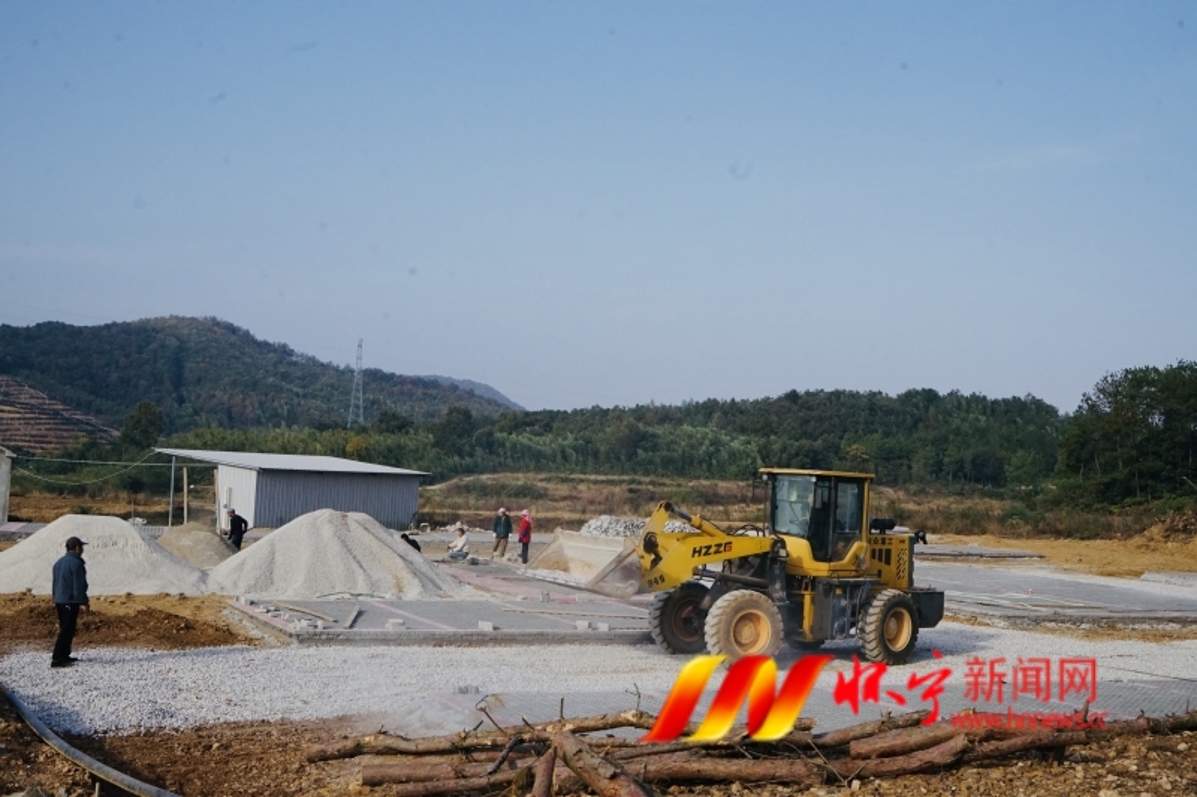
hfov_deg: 47.4
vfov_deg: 32.6
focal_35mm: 41
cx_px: 598
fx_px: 1363
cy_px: 398
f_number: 13
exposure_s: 1/2500
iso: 3200
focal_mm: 41
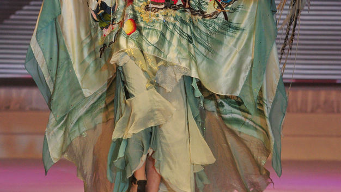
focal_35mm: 401
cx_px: 163
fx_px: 3626
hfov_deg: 5.4
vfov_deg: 3.0
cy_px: 7
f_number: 4
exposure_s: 1/640
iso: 640
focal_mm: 160
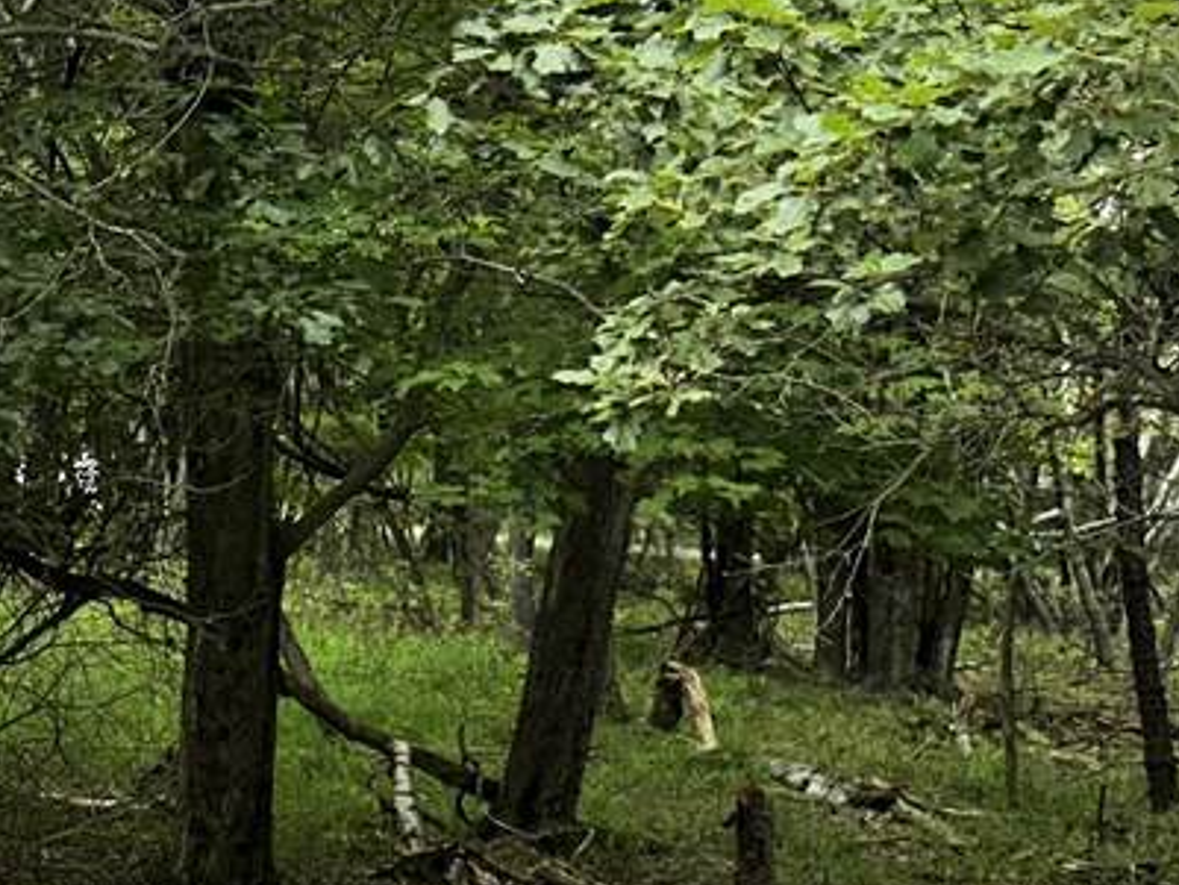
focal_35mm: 83
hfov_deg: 20.7
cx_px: -500
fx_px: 2828
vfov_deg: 17.8
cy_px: 435
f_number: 1.5
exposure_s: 1/105
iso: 125
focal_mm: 5.7
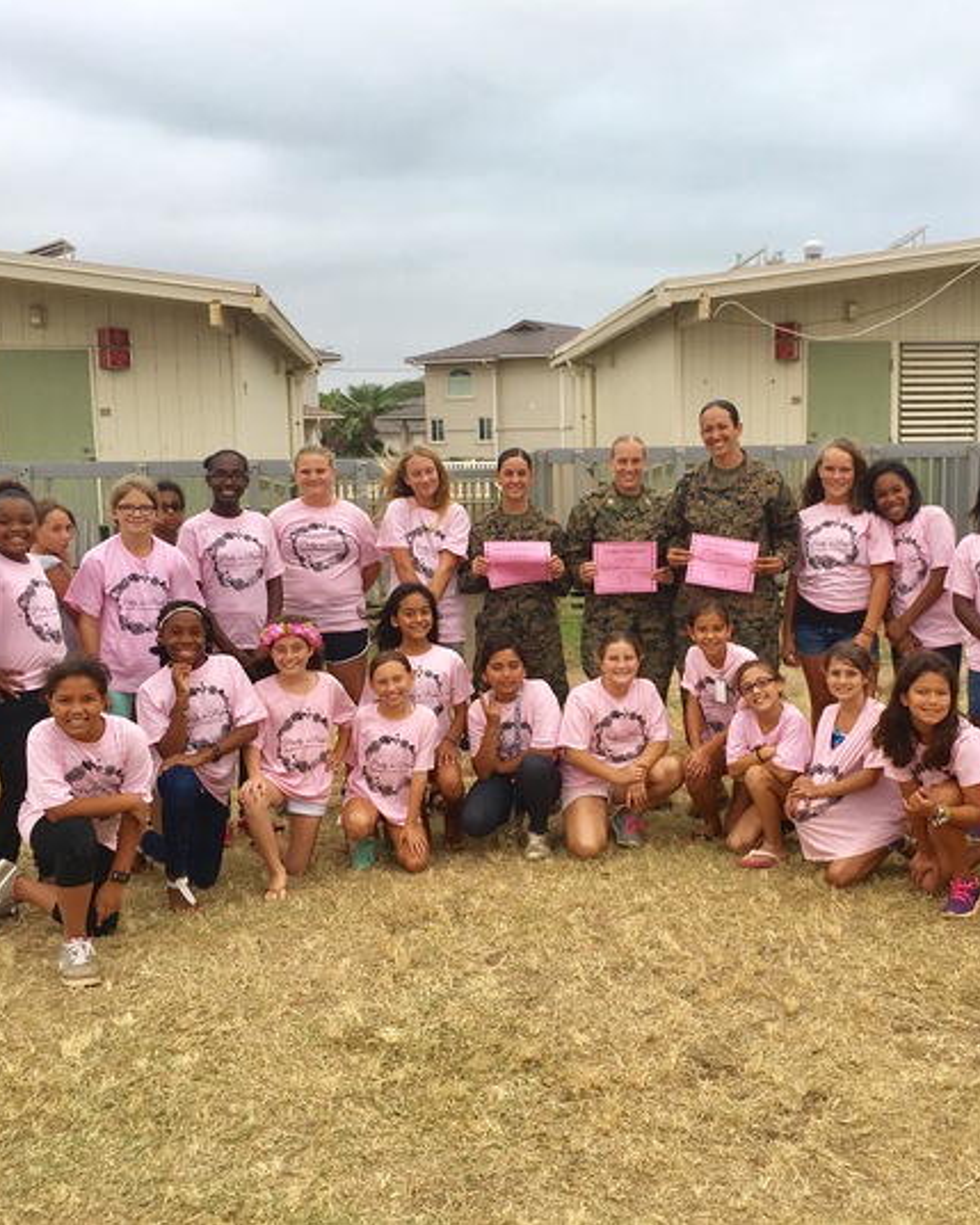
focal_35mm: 38
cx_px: 614
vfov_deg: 47.9
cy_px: 610
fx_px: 1377
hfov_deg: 38.9
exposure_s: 1/384
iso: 25
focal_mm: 4.15
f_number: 2.2
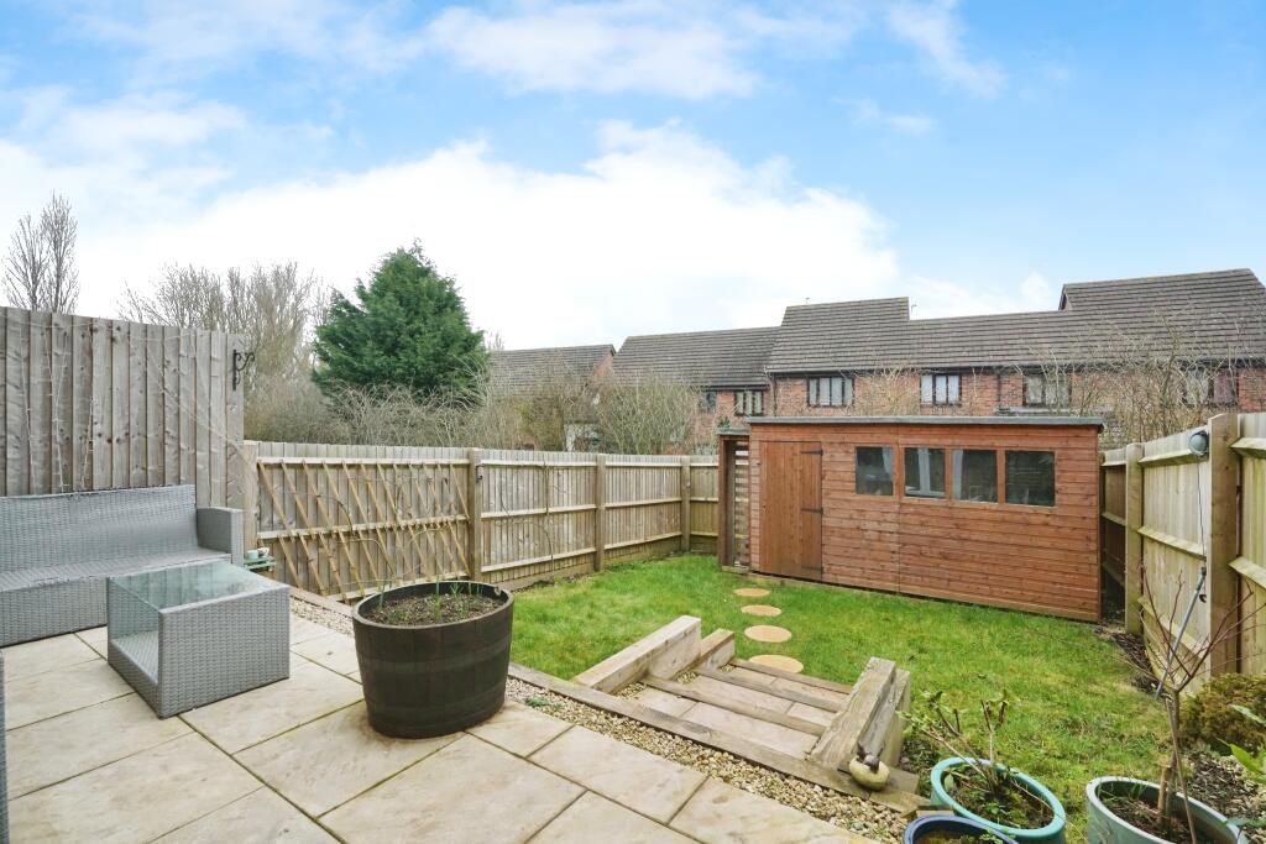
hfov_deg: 96.7
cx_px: 633
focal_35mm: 16
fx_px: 563
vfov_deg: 73.8
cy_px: 422
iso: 2000
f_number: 10
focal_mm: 16
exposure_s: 1/320
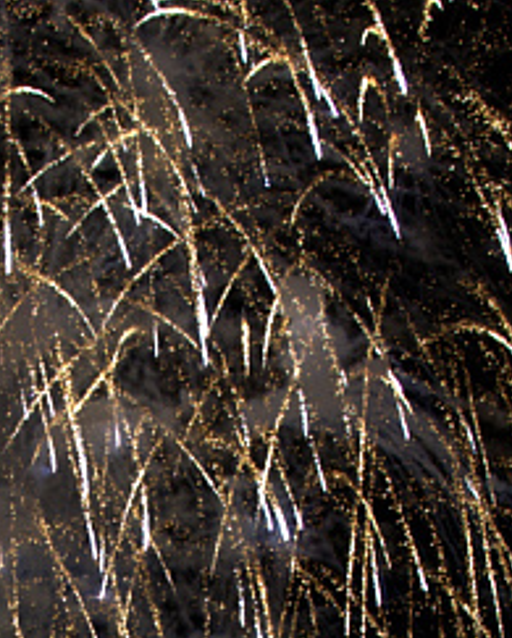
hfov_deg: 11.2
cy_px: 781
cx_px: 63
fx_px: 2596
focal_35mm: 137
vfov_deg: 13.6
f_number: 5.6
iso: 800
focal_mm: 35
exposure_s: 1/8
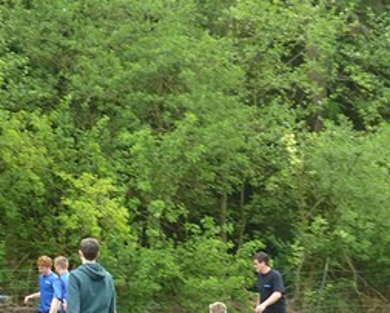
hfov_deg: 10.1
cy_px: 230
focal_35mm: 191
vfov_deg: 8.1
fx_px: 2207
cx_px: 154
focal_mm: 11
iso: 200
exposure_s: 1/60
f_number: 4.8
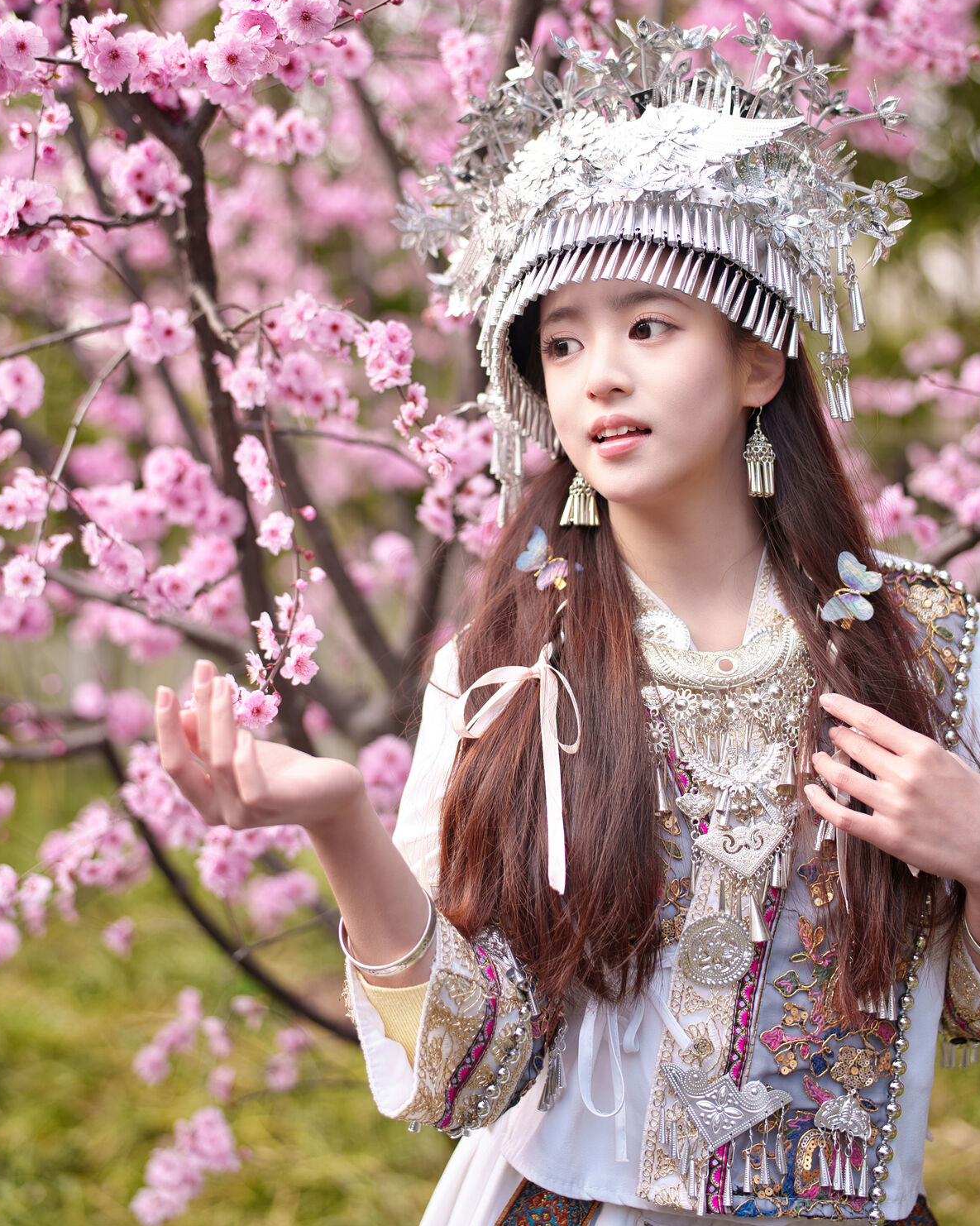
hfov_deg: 26.7
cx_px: 489
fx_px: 2067
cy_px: 482
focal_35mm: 57
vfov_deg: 32.9
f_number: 1.8
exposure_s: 1/320
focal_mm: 50
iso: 100
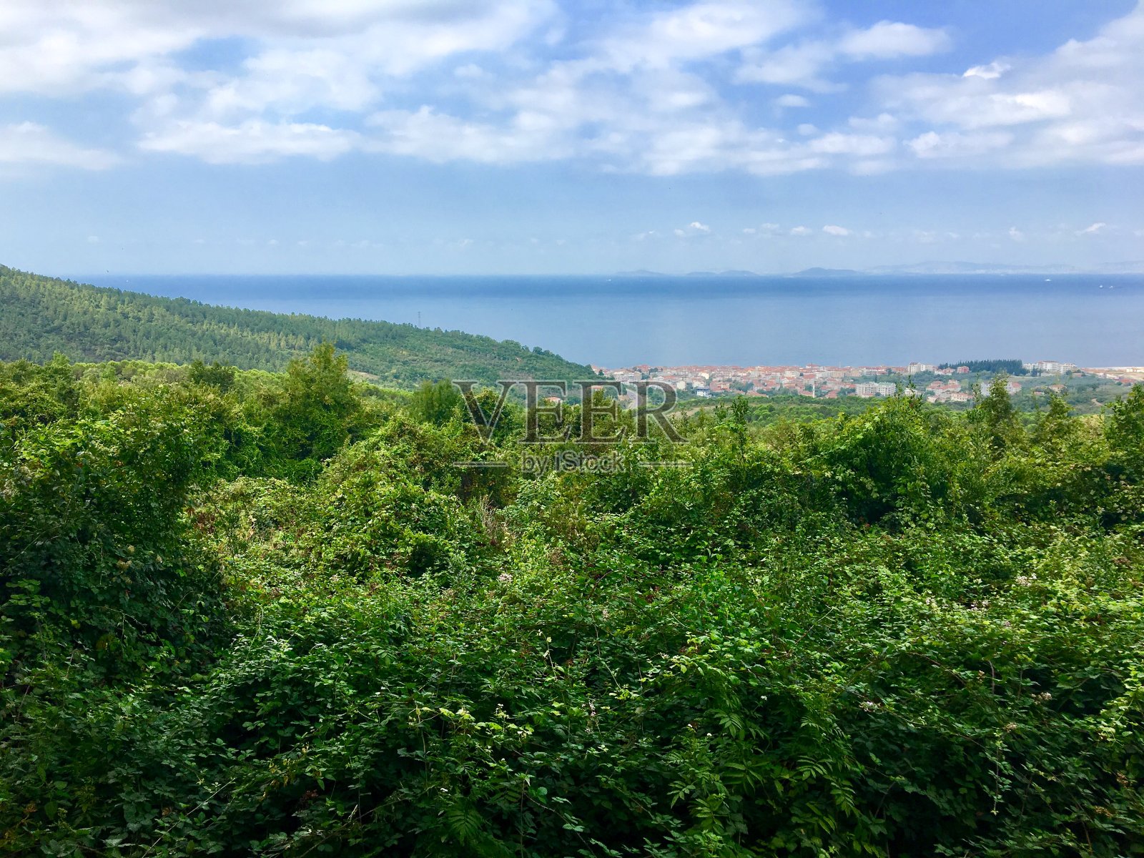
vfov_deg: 48.2
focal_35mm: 29
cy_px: 429
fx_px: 958
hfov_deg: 61.7
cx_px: 572
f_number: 2.2
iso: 25
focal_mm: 4.15
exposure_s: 1/938
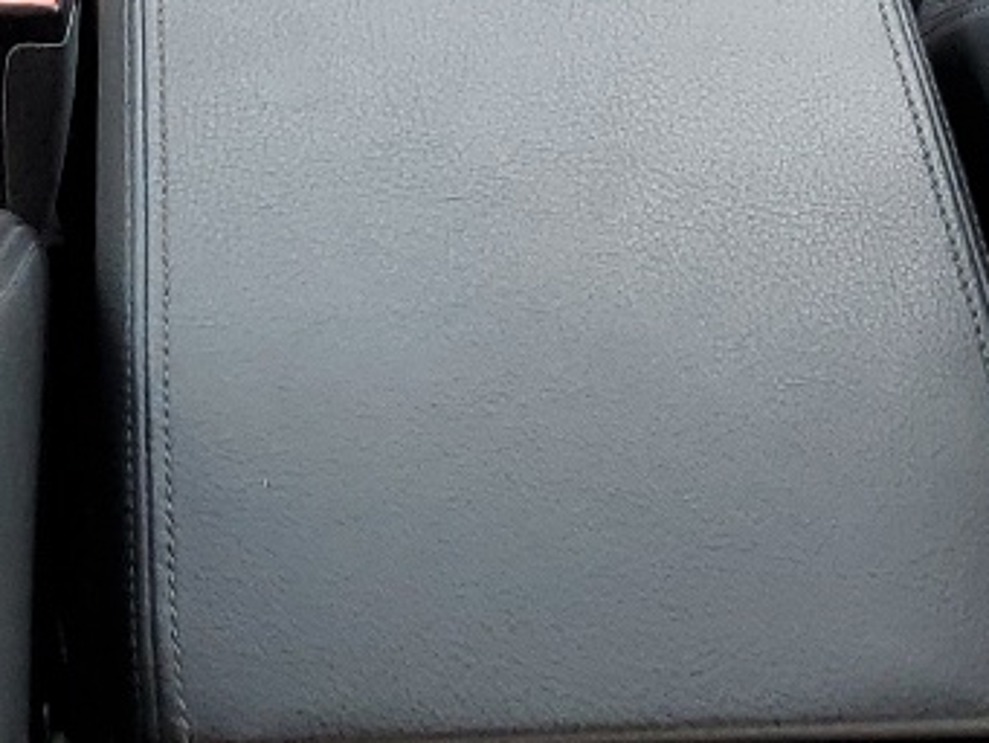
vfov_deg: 10.8
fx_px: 3487
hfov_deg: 16.0
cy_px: -853
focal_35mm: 122
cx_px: 215
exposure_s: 1/147
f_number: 1.5
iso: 50
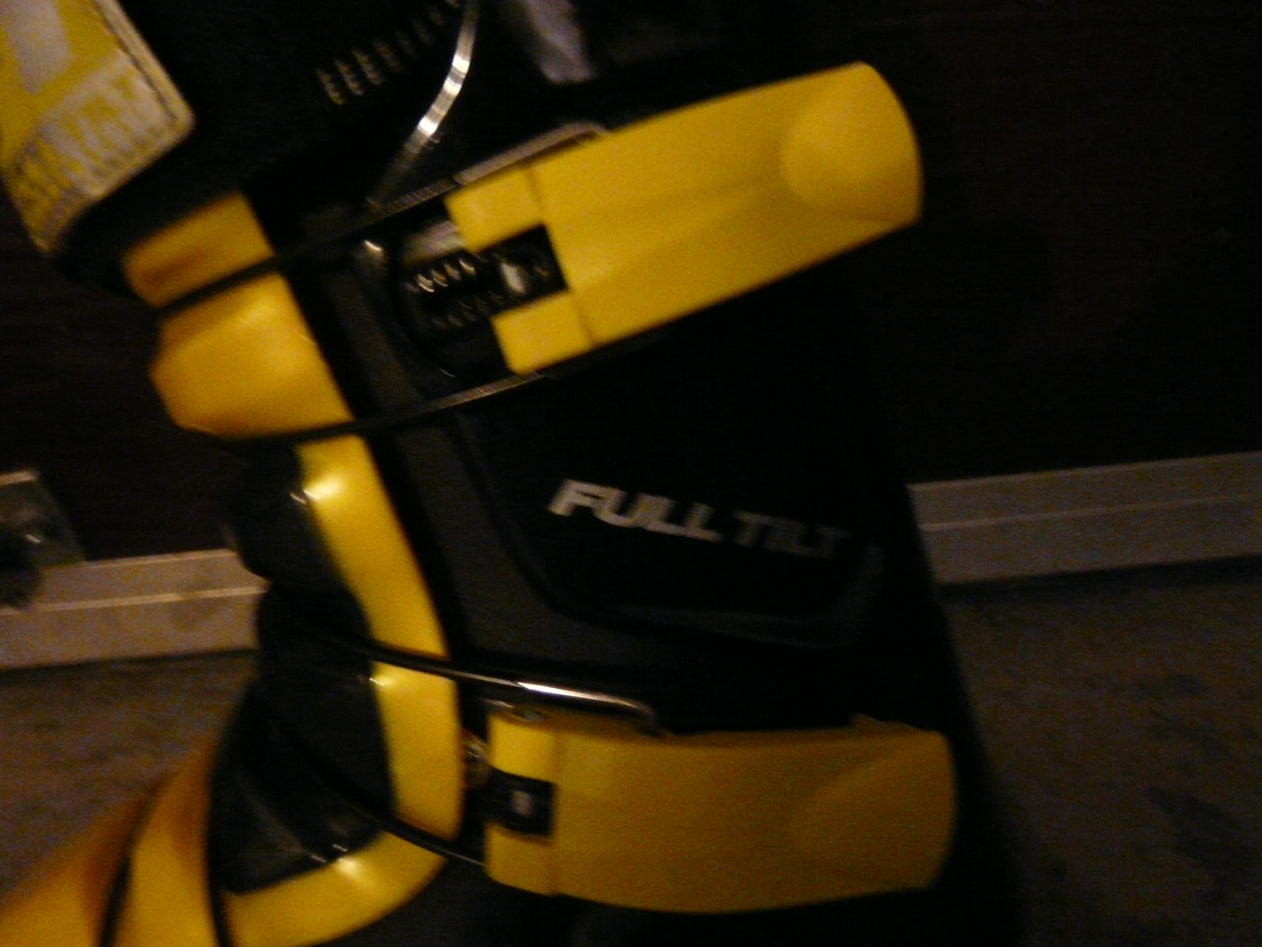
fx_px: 1021
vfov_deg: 49.7
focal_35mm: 28
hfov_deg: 63.4
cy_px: 474
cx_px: 631
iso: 800
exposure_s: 1/8
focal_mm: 4.6
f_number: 2.8
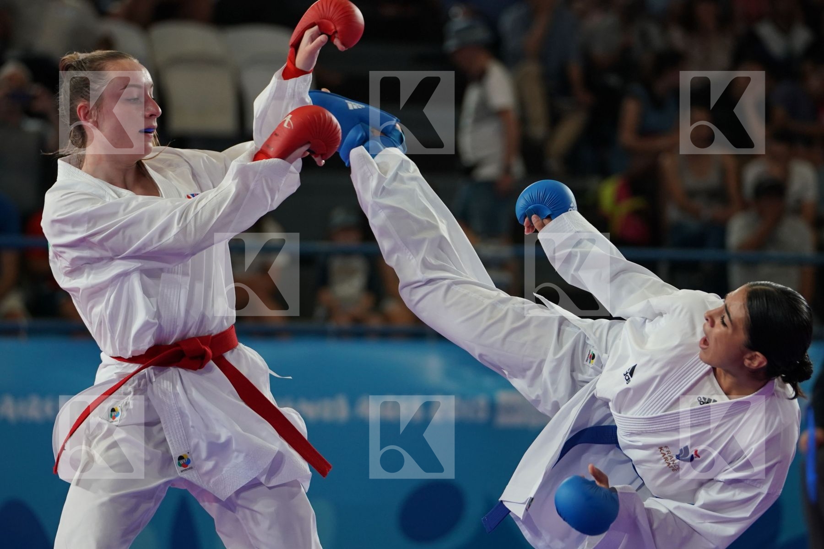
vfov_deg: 6.8
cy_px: 274
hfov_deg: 10.2
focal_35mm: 202
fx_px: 4623
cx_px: 412
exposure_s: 1/1000
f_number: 2.8
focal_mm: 135
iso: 1250
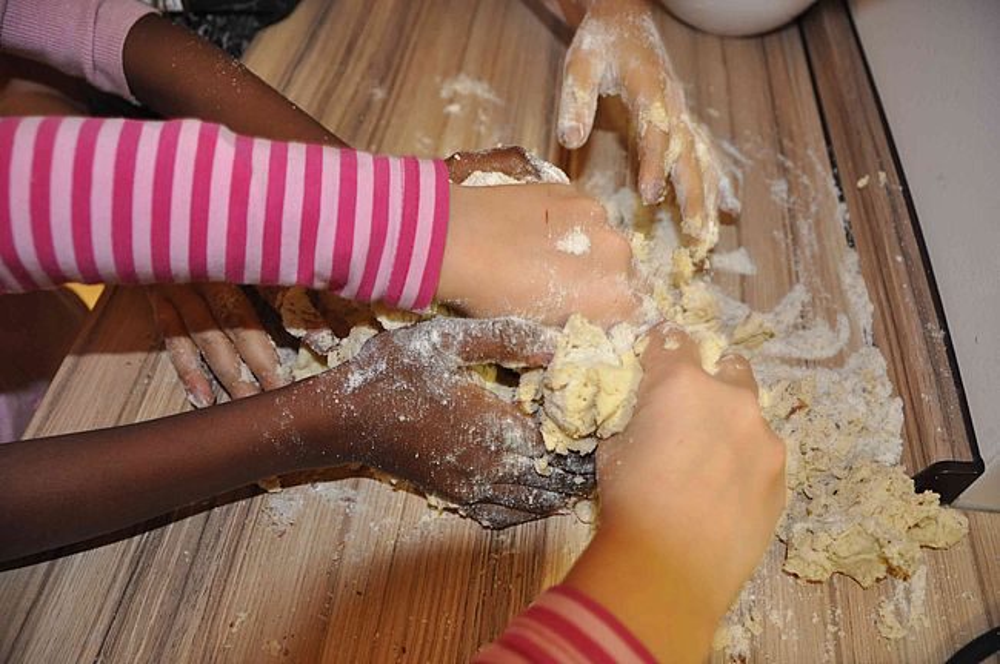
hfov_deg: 67.4
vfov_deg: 47.8
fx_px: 749
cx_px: 500
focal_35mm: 27
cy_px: 332
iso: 800
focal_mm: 18
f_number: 3.5
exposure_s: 1/60
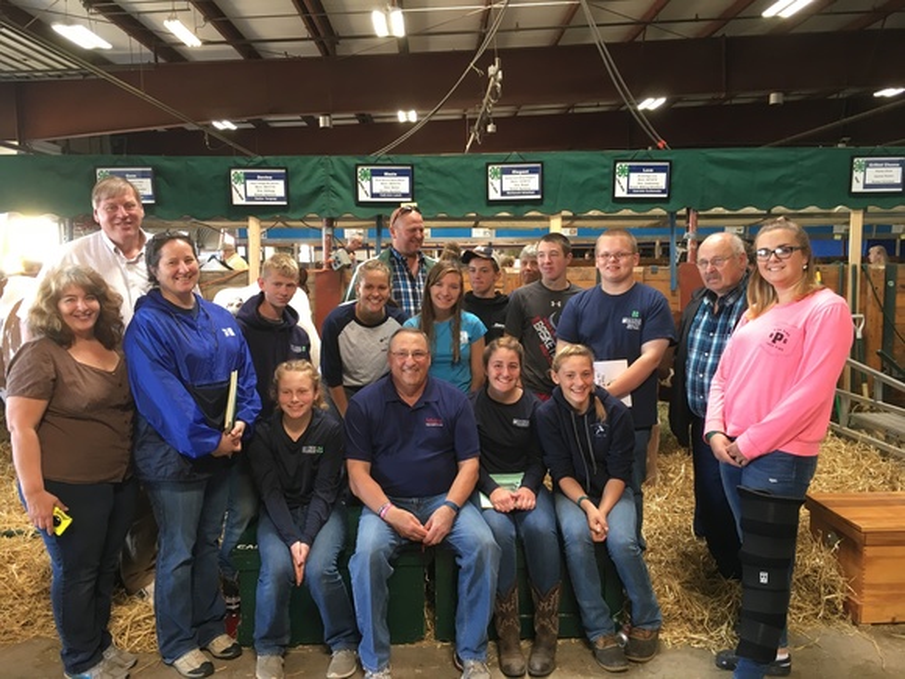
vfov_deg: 48.2
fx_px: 758
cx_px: 452
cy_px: 340
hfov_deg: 61.7
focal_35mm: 29
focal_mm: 4.15
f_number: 2.2
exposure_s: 1/30
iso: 64
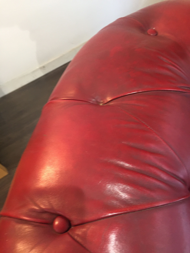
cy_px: 126
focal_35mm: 29
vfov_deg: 61.7
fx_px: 212
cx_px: 95
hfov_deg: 48.2
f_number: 2.2
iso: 160
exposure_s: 1/33
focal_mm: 4.15
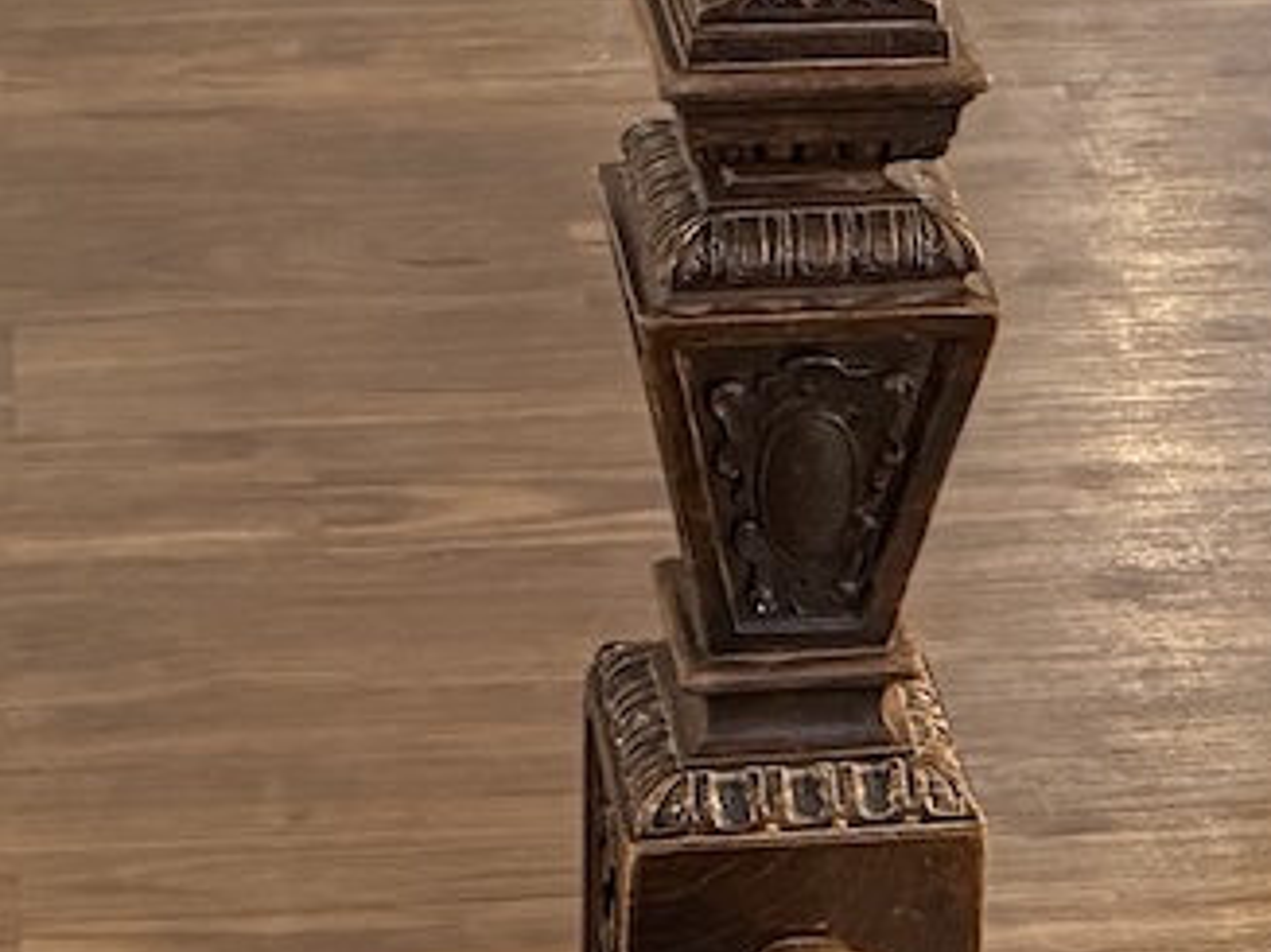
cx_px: 428
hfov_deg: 14.0
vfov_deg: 10.5
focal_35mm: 141
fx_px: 5175
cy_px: 101
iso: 800
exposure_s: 1/40
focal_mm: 6.76
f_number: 1.78
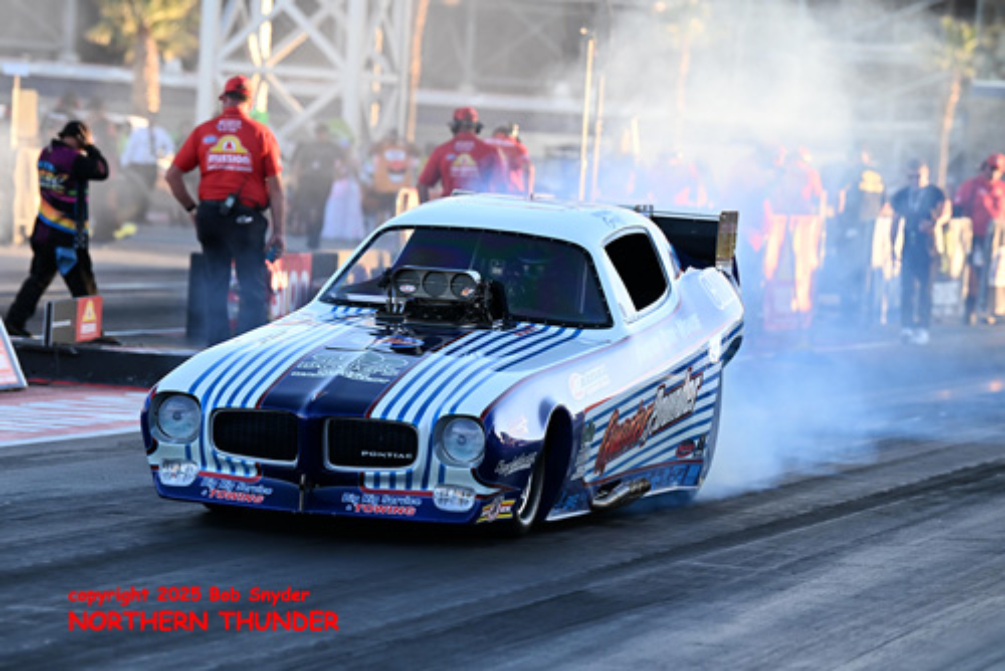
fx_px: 4888
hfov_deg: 11.7
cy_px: 336
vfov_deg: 7.9
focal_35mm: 175
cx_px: 502
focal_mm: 175
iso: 1400
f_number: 4.5
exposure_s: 1/1250
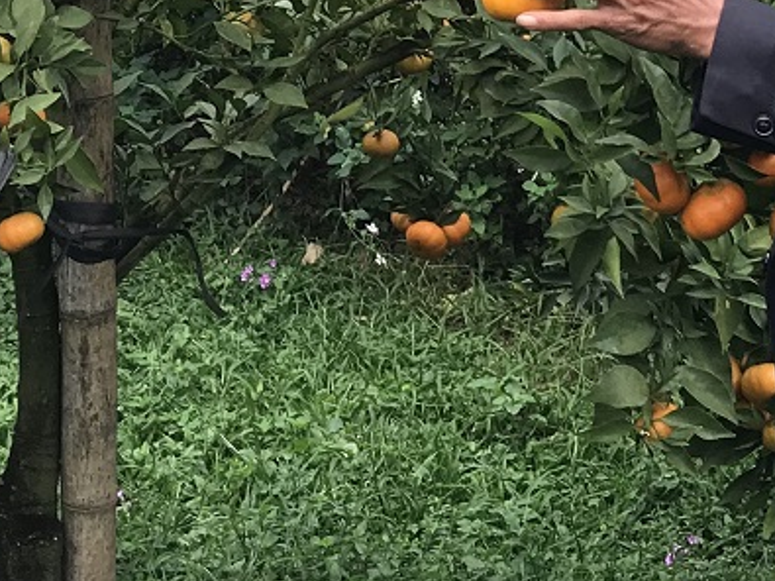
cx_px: 404
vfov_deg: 13.8
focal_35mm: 104
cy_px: -120
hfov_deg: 18.9
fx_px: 2328
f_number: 1.8
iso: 25
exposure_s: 1/100
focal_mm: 3.99
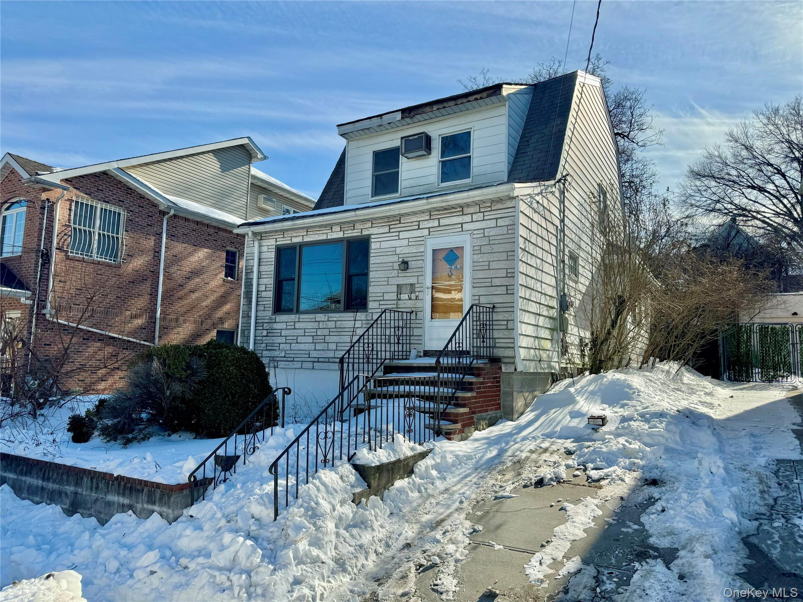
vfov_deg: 56.8
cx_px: 402
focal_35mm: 24
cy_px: 301
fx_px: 557
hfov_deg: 71.6
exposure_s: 1/5348
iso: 80
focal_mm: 6.76
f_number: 1.78
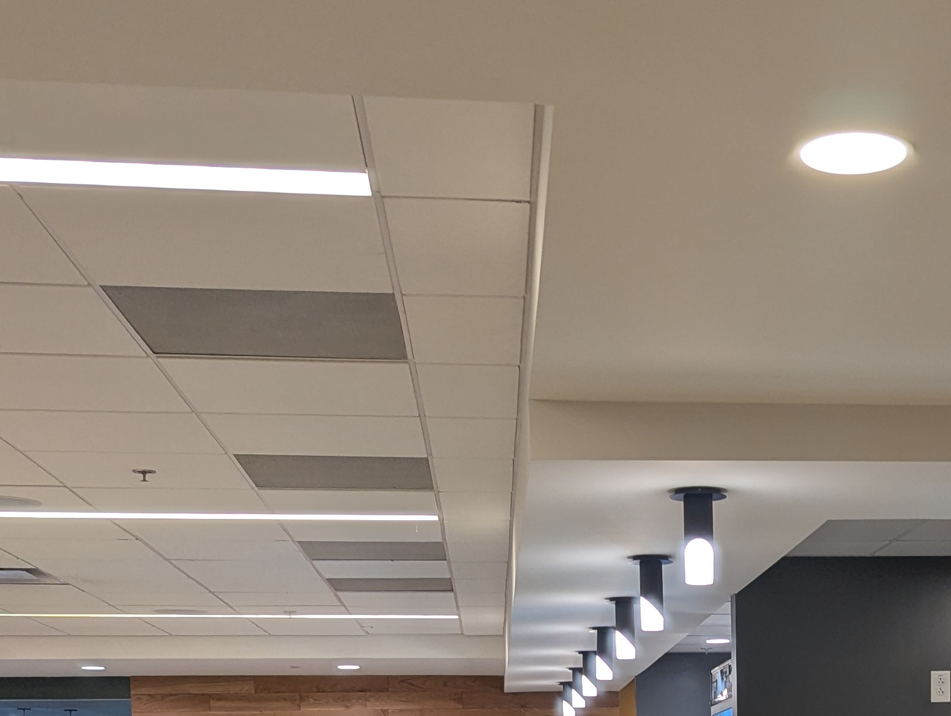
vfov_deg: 21.3
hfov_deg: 30.1
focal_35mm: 63
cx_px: 740
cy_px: 919
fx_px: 1733
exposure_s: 1/53
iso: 54
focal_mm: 6.81
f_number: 1.85
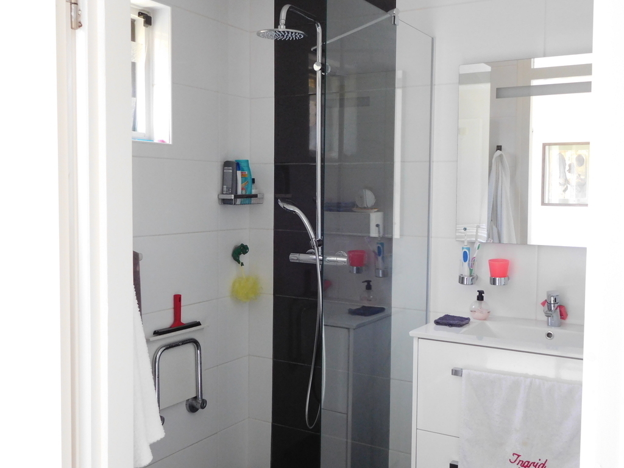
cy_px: 234
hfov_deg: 52.6
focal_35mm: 35
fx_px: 631
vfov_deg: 40.7
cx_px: 312
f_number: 3.8
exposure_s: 1/13
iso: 400
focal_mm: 6.2
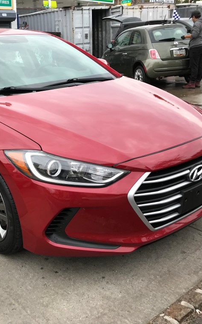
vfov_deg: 49.3
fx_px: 352
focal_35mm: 40
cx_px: 31
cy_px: 163
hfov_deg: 30.9
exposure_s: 1/120
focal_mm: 3.99
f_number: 1.8
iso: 32
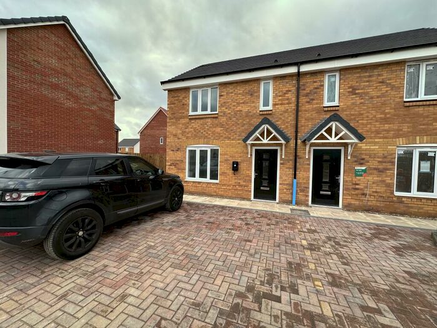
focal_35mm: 14
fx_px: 177
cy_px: 164
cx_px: 218
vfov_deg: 85.7
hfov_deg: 102.1
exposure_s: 1/153
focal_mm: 2.22
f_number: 2.2
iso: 40
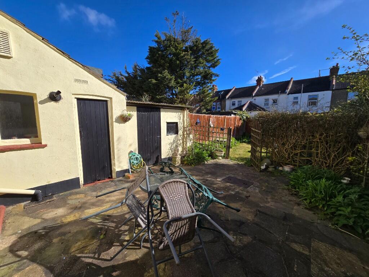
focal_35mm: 13
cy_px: 138
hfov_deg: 106.2
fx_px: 139
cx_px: 184
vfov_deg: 89.9
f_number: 2.2
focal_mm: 2.2
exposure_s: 1/2175
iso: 50
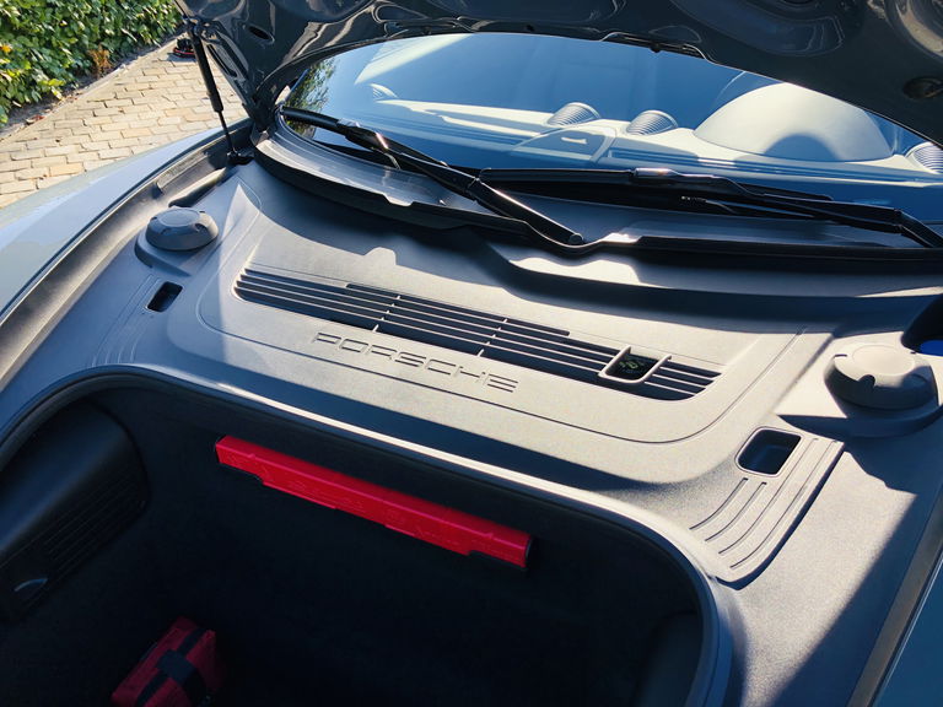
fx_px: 763
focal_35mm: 28
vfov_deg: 49.7
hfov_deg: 63.4
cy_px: 354
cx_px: 472
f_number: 1.8
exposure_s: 1/389
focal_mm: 3.99
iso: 20
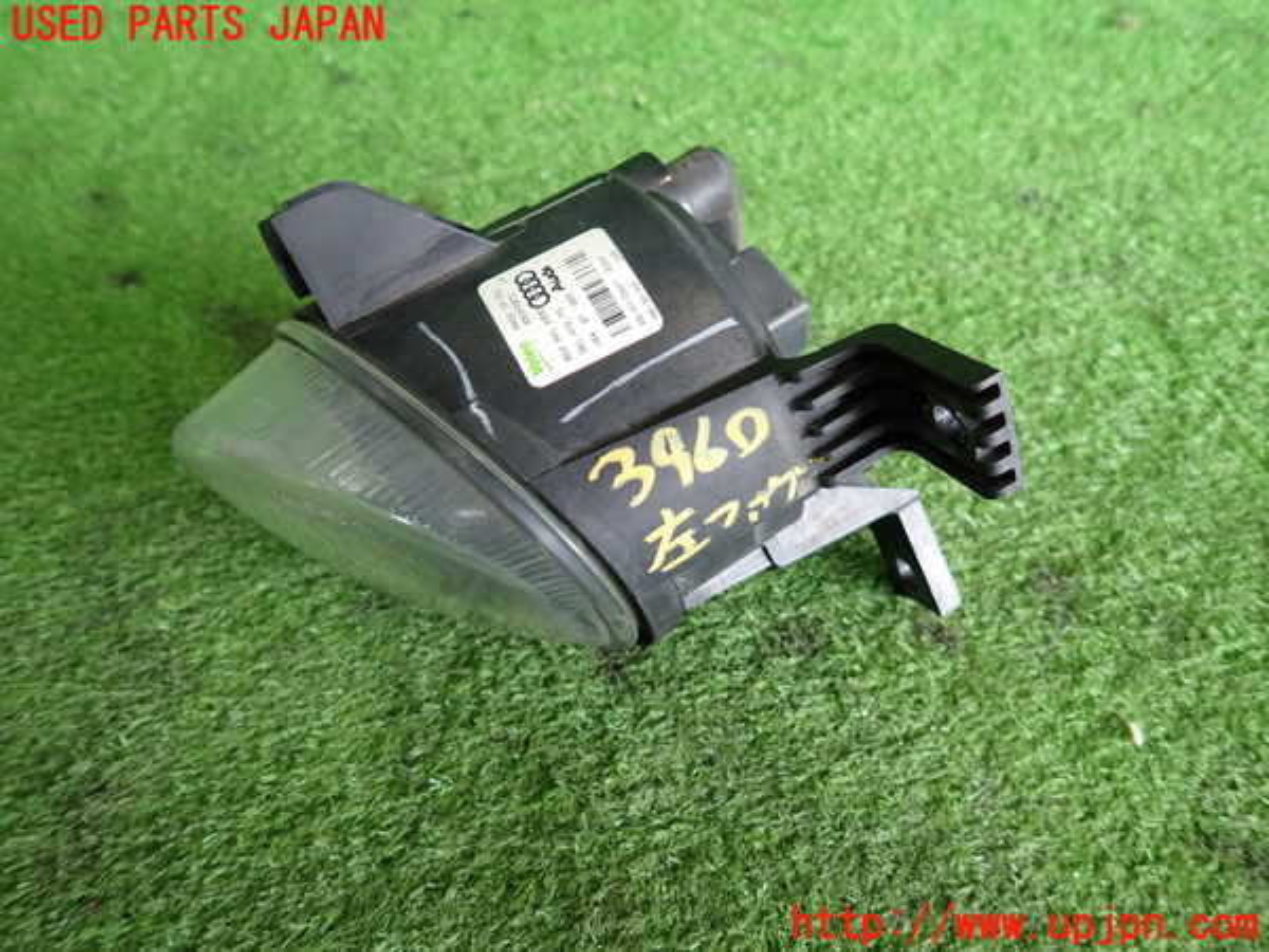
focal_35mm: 25
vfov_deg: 54.9
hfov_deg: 69.4
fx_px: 916
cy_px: 476
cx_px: 634
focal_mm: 4.5
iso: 200
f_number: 2
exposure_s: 1/80
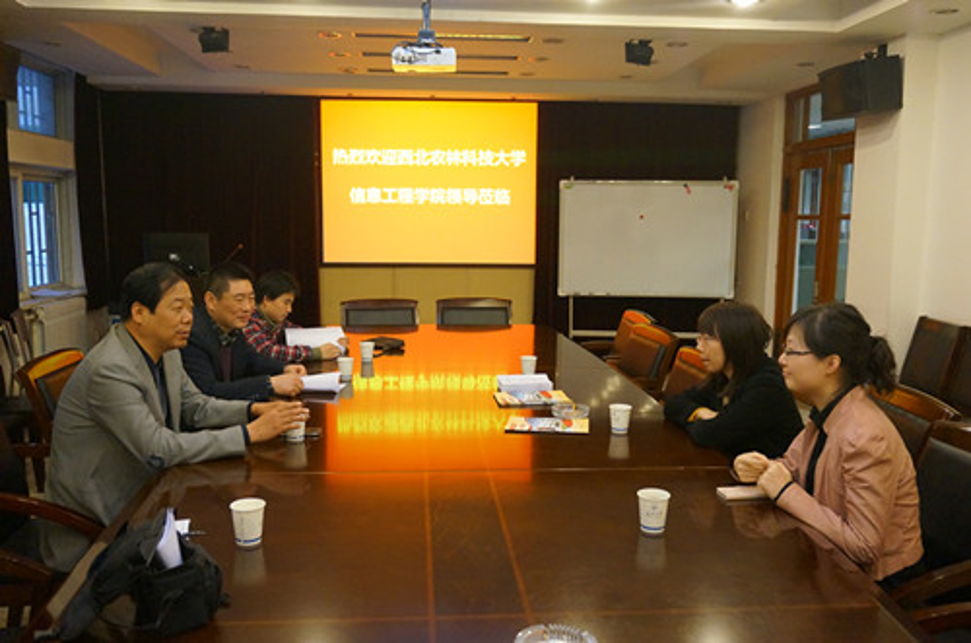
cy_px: 322
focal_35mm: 32
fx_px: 848
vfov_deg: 41.5
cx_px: 486
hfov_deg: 59.6
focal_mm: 21
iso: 3200
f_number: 4
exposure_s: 1/80
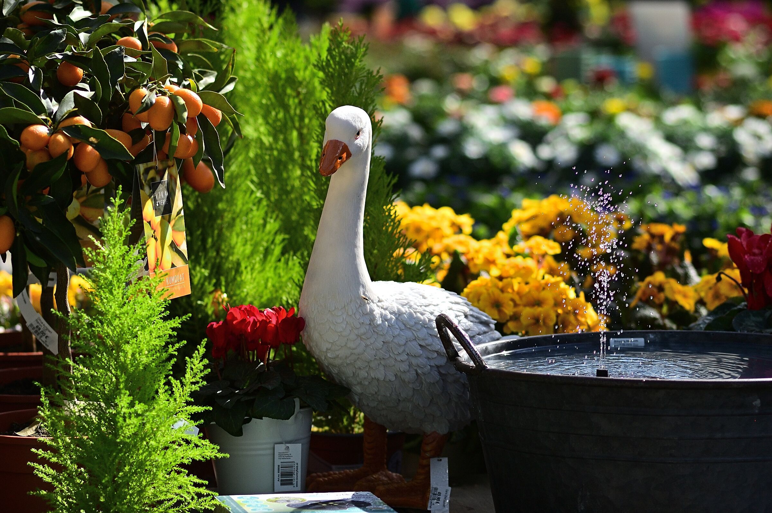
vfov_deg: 8.7
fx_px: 3375
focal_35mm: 158
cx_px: 386
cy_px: 256
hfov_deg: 13.1
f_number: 3.5
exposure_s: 1/1250
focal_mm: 105
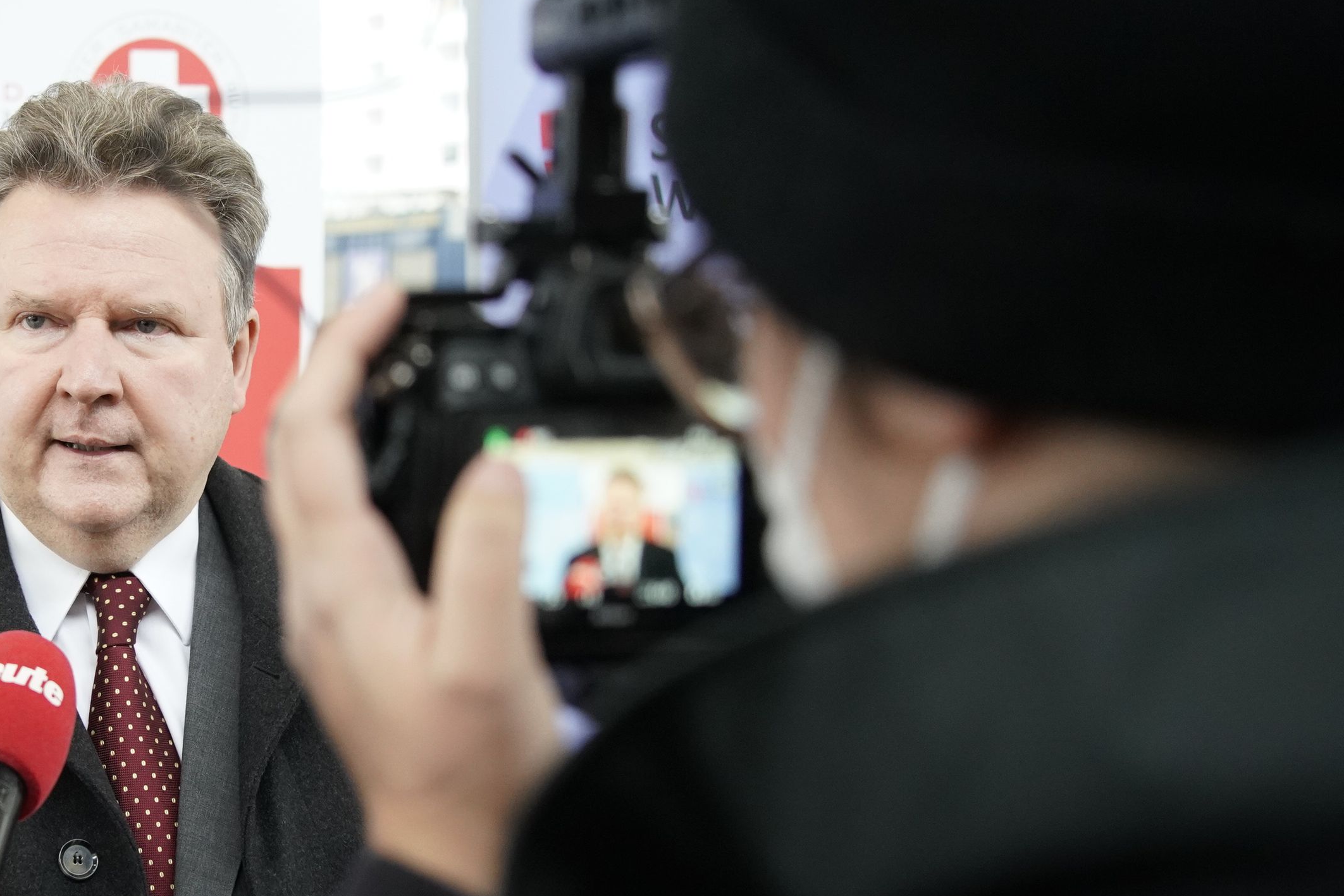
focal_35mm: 64
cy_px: 504
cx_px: 140
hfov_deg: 30.1
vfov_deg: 21.2
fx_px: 2389
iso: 2500
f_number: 3.2
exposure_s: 1/250
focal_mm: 34
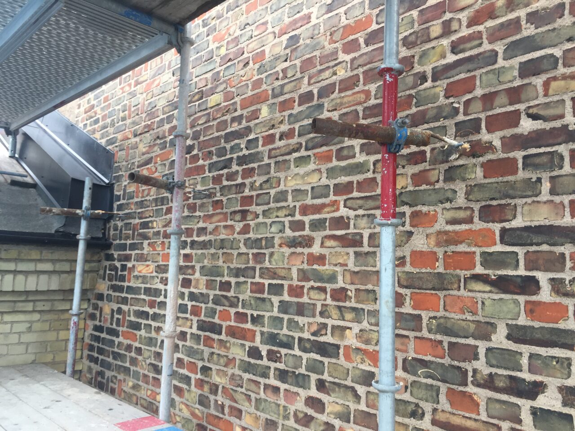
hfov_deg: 61.7
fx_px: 482
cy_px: 216
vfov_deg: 48.2
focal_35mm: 29
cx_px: 288
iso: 50
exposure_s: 1/100
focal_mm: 4.15
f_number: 2.2
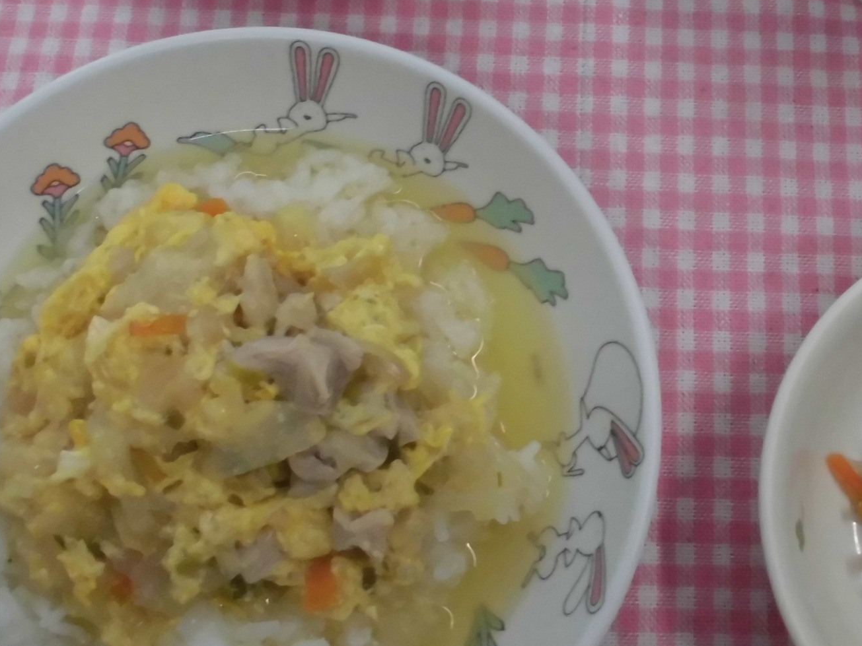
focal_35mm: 51
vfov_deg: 28.5
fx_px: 1270
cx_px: 567
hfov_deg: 37.1
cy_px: 243
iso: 400
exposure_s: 1/60
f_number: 3.5
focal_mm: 4.6
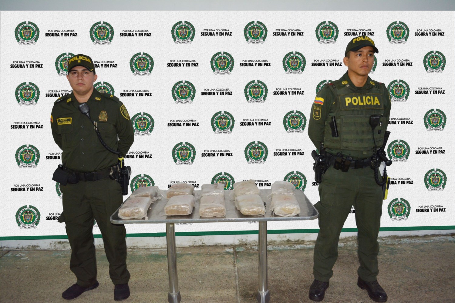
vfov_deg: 47.9
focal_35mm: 27
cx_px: 228
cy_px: 152
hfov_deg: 67.4
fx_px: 341
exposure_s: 1/30
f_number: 3.5
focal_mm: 18
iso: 1100
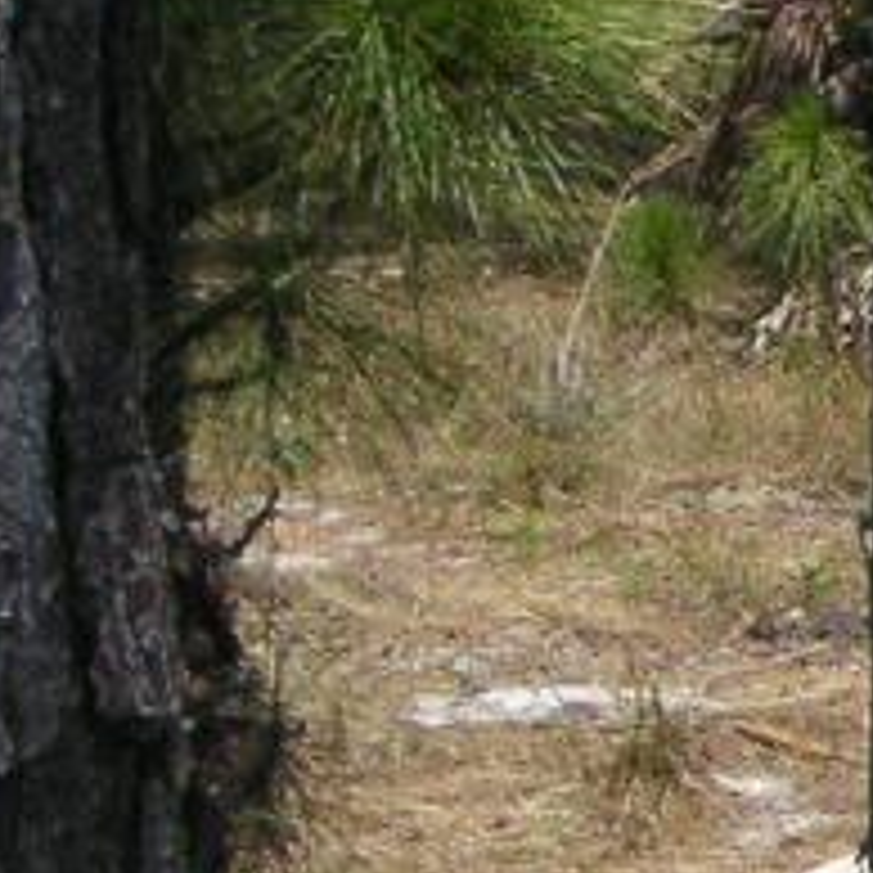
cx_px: 2254
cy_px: 310
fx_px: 5050
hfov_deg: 8.8
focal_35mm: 177
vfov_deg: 9.9
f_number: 6.7
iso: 50
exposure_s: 1/180
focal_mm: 6
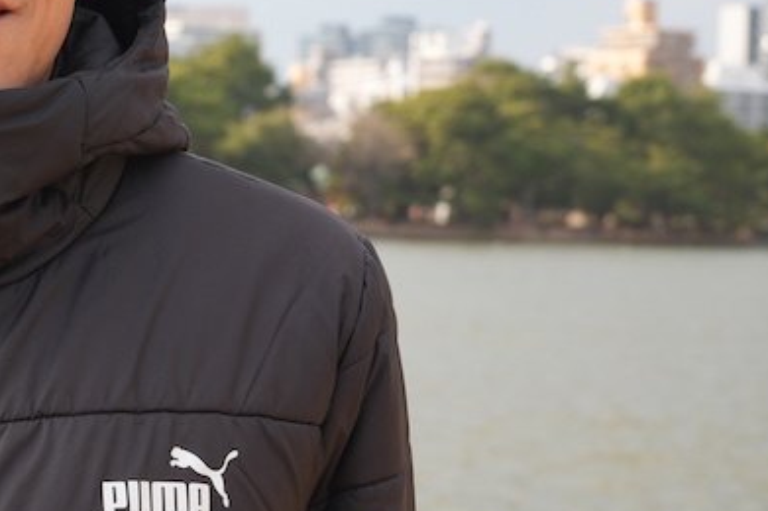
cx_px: -67
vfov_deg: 10.6
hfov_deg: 15.5
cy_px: 222
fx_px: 2750
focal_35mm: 129
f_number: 6.3
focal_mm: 42
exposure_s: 1/100
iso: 100
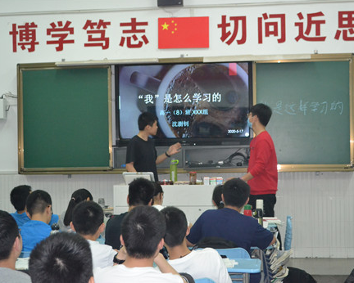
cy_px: 141
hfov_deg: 29.1
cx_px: 191
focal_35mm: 65
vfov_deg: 23.5
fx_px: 681
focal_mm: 38
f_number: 5
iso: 2800
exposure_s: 1/60
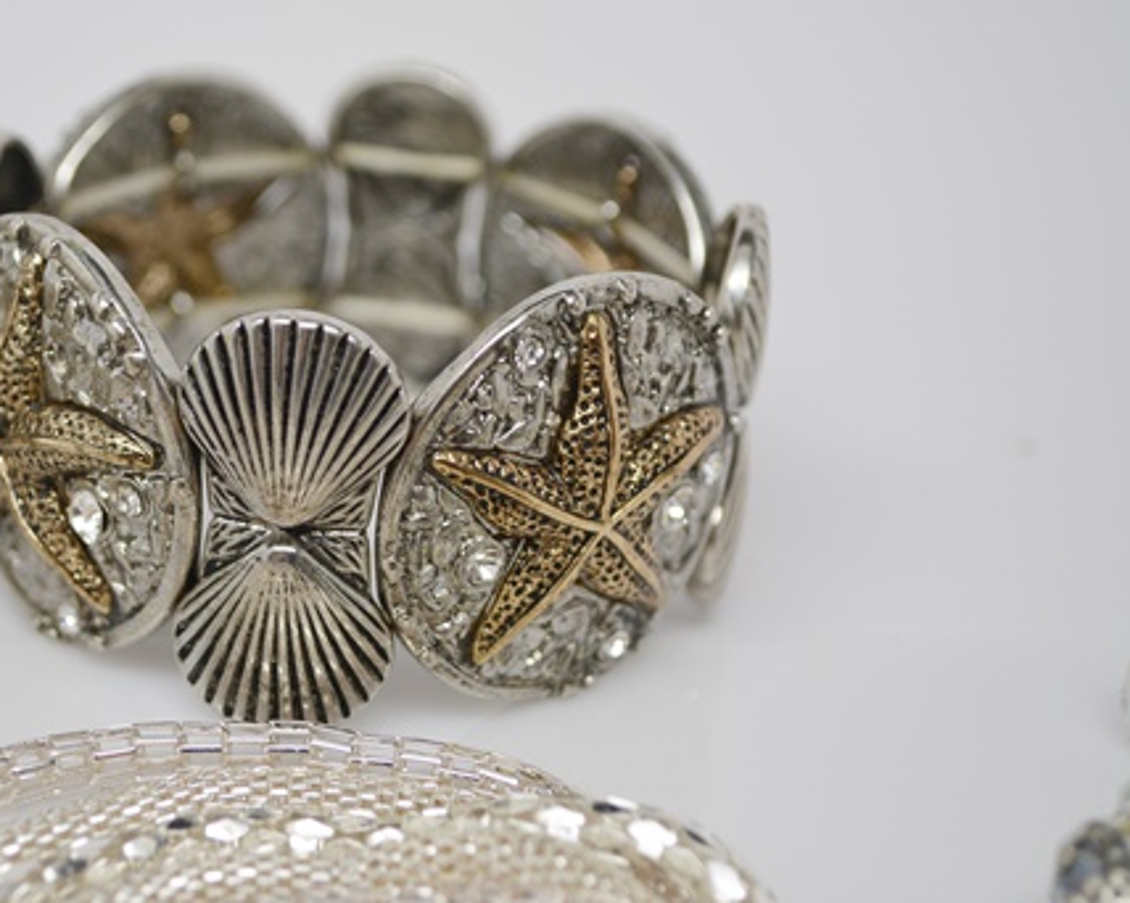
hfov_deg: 25.2
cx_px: 341
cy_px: 446
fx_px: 2507
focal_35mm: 75
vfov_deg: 20.4
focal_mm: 38
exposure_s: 1/100
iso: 400
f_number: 5
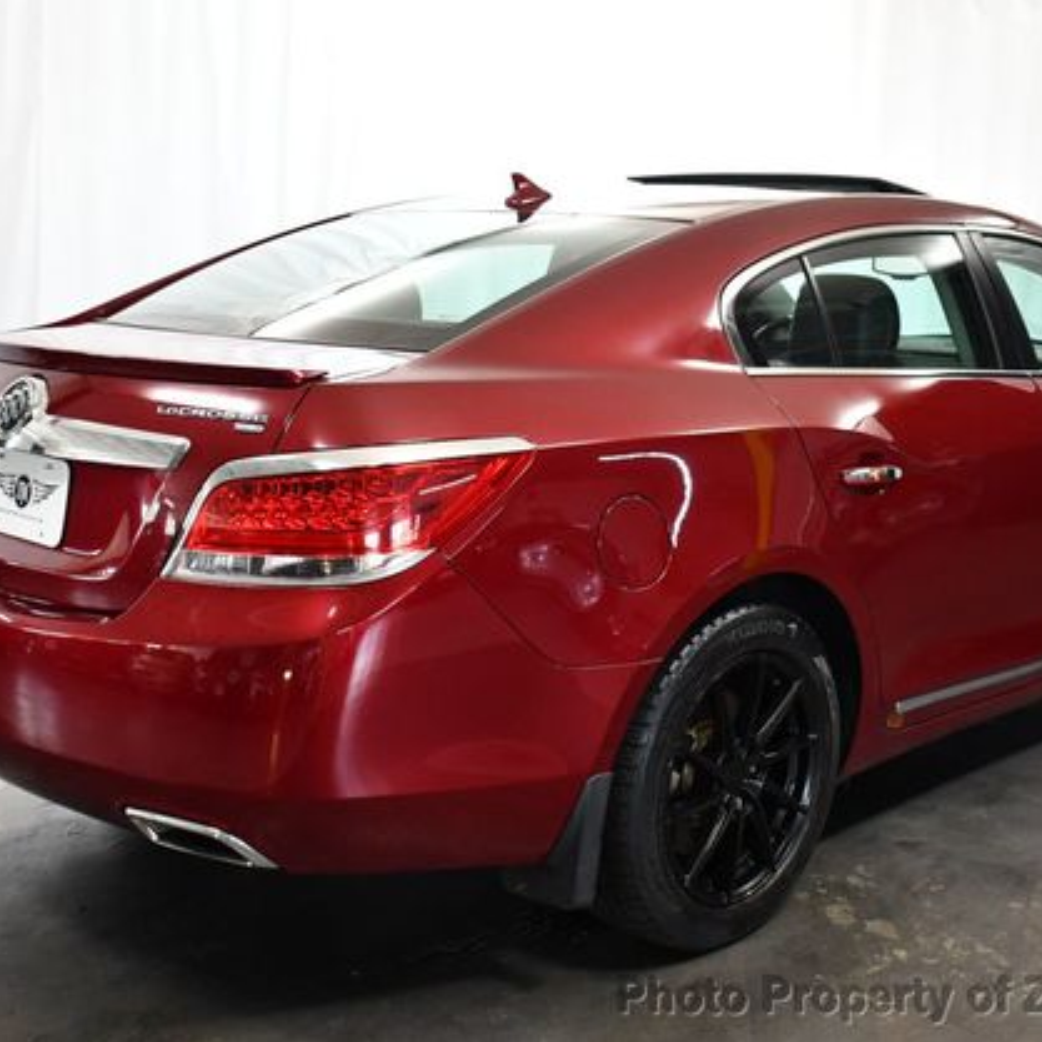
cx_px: 587
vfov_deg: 36.1
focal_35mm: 47
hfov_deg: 36.0
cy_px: 510
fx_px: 1601
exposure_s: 1/125
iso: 1000
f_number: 3.5
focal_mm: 18
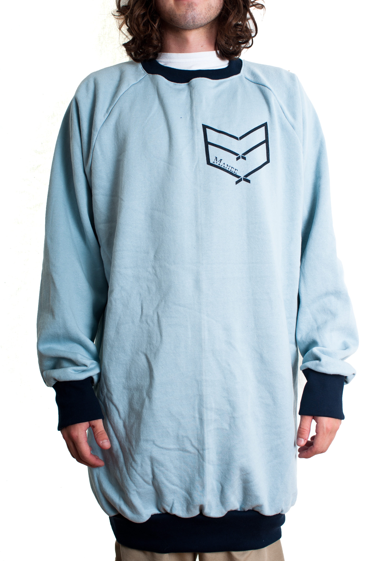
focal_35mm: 42
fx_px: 653
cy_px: 280
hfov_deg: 31.8
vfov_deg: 46.4
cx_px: 186
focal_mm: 28
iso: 100
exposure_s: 1/250
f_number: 5.6
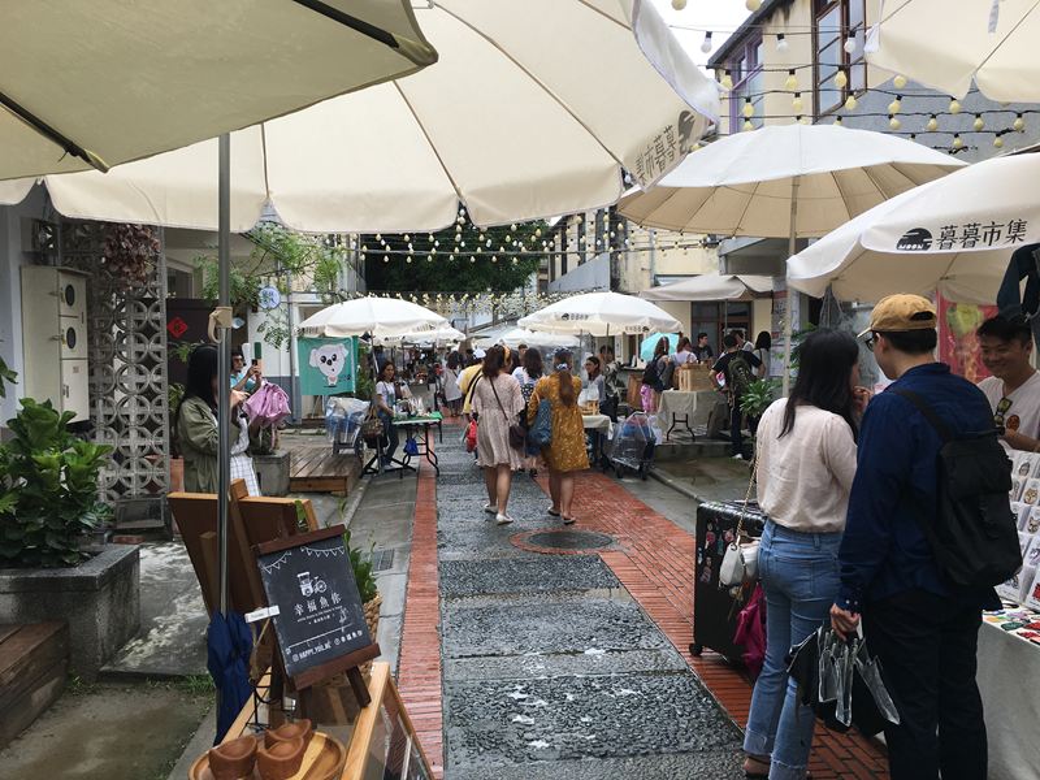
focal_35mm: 29
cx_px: 520
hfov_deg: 61.7
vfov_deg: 48.2
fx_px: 871
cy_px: 390
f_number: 2.2
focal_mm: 4.15
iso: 25
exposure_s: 1/663
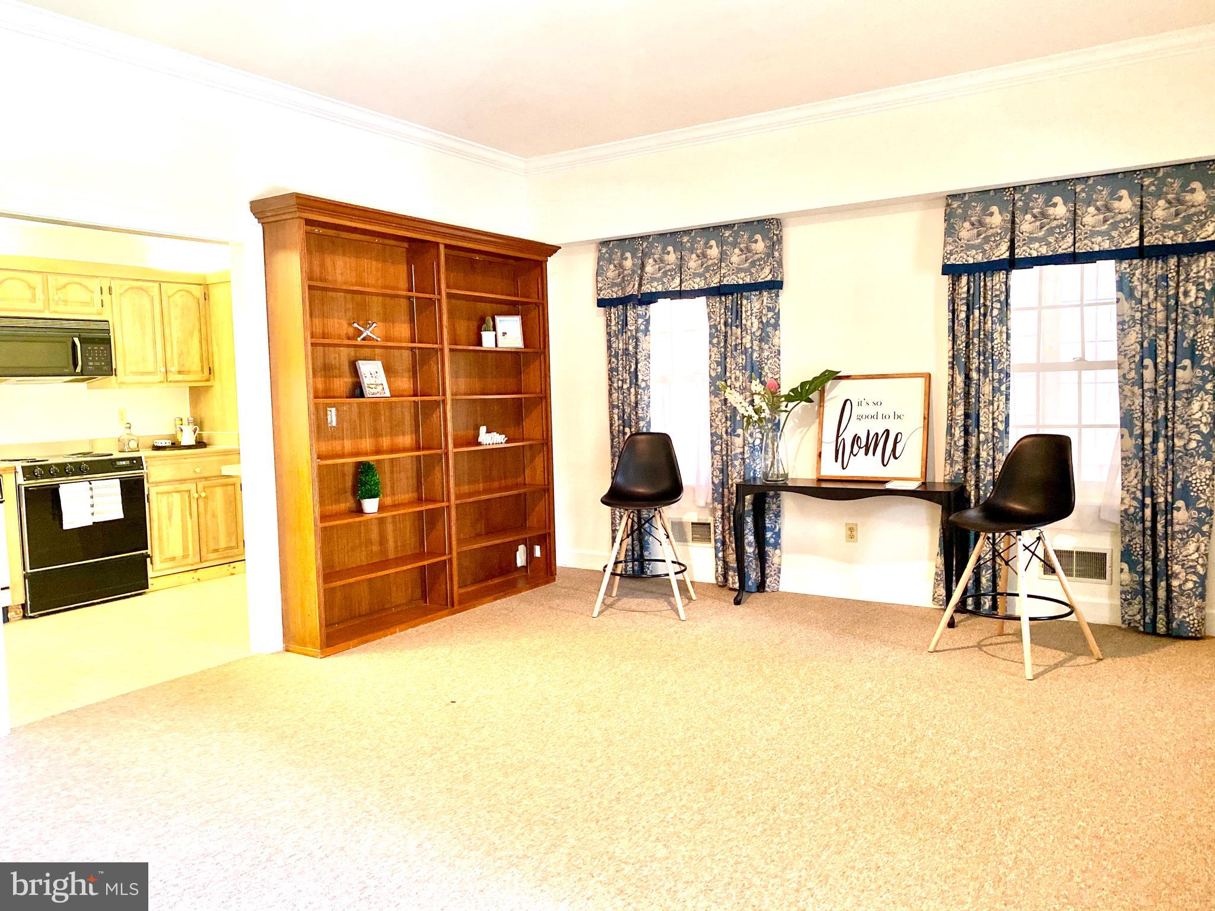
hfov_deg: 67.3
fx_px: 913
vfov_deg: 53.1
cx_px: 608
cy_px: 456
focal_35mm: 26
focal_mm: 4.25
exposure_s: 1/40
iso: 400
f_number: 1.8
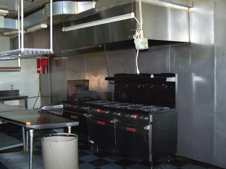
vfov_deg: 36.8
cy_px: 85
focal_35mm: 39
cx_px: 115
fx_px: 255
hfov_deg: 47.9
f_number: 2.8
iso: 160
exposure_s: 1/60
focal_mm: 6.3
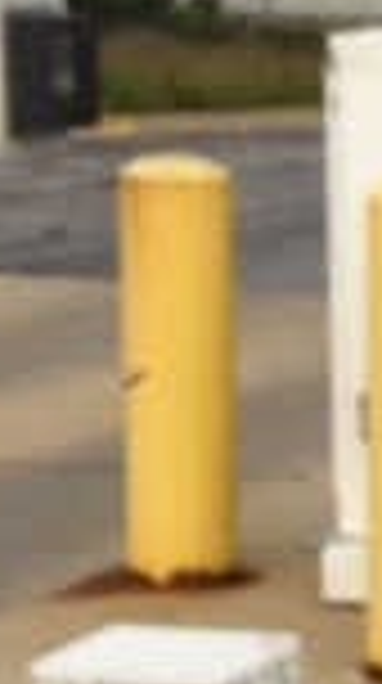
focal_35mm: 178
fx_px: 3220
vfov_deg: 12.1
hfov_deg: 6.3
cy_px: 482
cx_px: 1092
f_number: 2.4
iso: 40
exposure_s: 1/120
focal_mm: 3.3
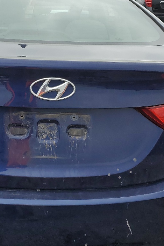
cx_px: 29
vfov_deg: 35.6
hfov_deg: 23.8
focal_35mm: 56
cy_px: 118
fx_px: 383
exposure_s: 1/2000
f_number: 1.5
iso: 50
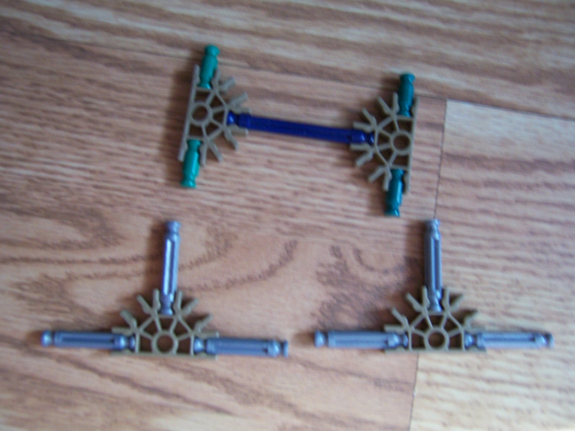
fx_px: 548
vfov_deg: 42.9
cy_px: 216
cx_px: 288
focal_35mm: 33
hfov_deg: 55.4
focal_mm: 5.5
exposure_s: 1/20
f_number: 3.4
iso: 140
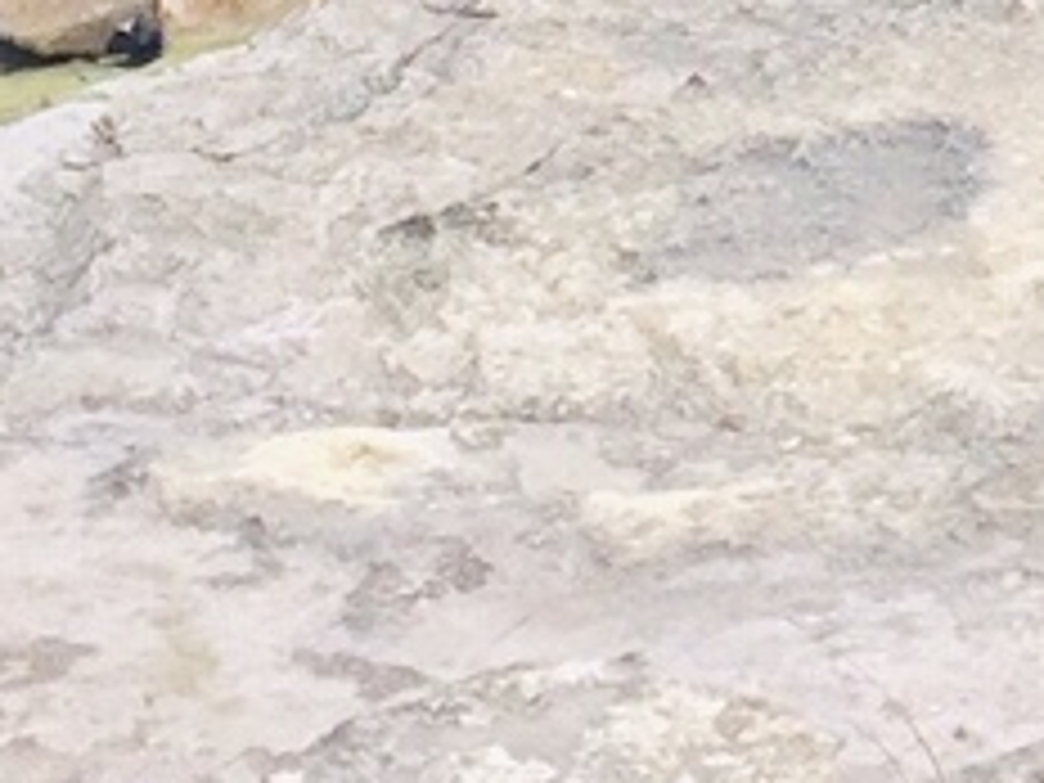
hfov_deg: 9.6
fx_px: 6153
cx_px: 1138
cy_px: -1593
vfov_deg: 6.6
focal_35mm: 204
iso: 32
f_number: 2.2
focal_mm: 4.15
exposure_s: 1/149
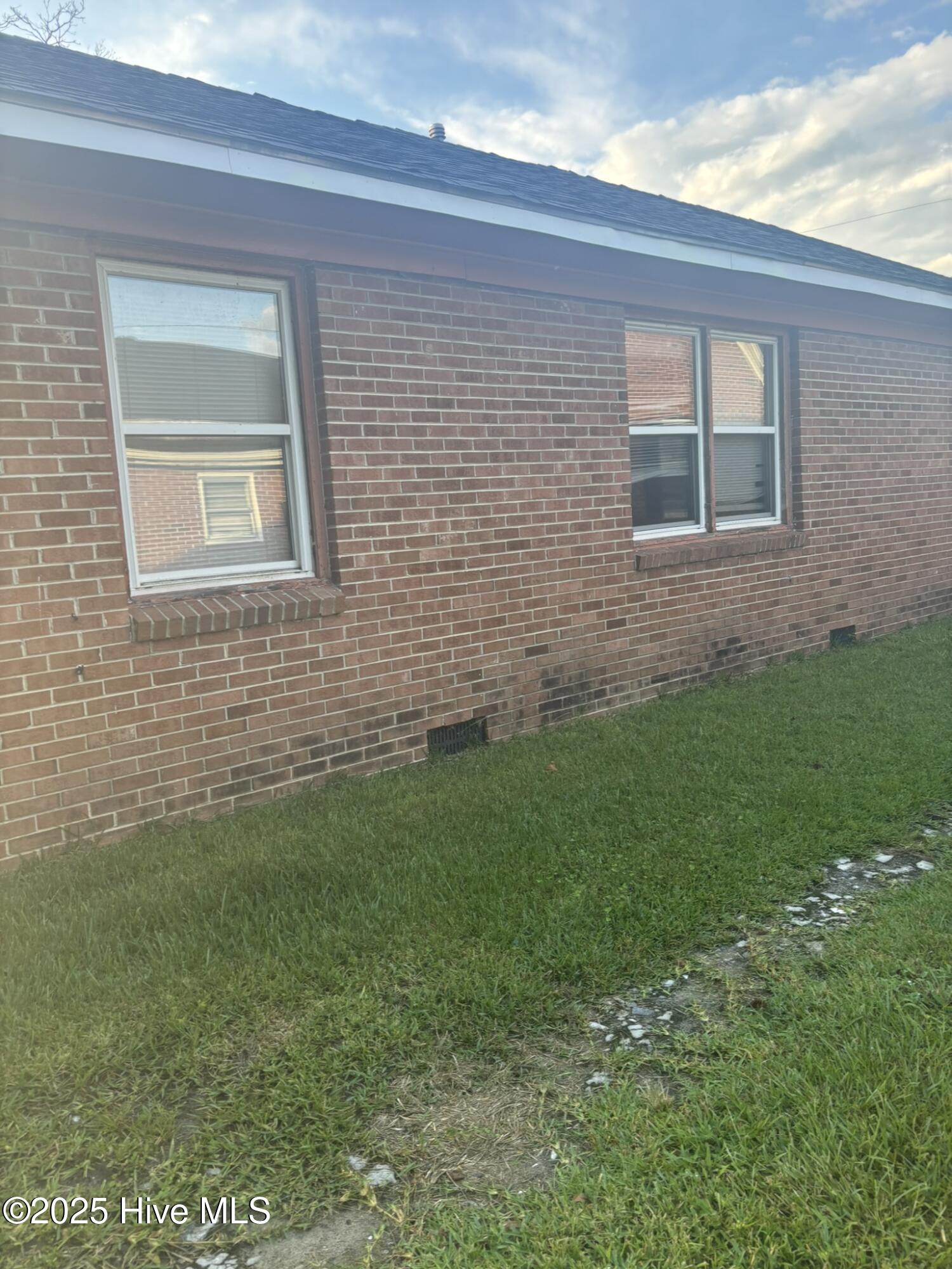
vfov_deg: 67.3
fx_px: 953
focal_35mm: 26
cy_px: 634
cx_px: 476
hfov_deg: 53.1
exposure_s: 1/148
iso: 40
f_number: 1.6
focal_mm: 5.96
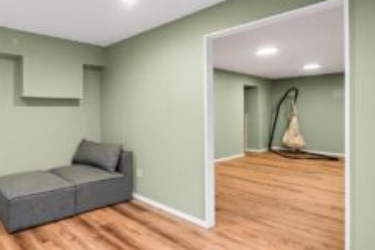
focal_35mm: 20
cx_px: 66
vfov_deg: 61.7
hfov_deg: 73.5
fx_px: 208
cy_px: 110
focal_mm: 12
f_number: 6.3
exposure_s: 1/60
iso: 1000
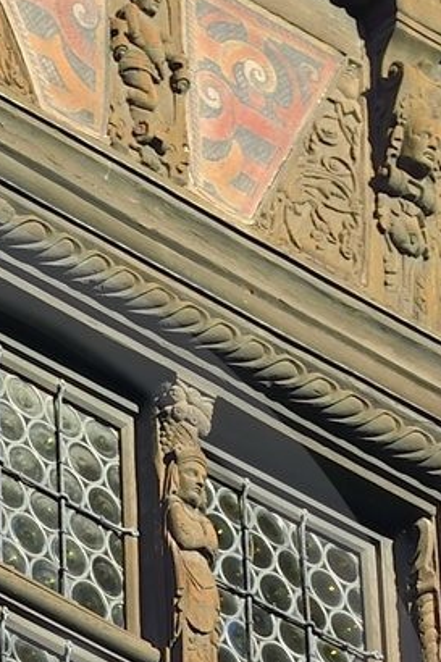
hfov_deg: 3.3
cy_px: 924
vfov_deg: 5.0
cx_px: -281
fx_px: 7540
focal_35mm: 410
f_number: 7.1
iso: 200
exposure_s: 1/250
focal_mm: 70
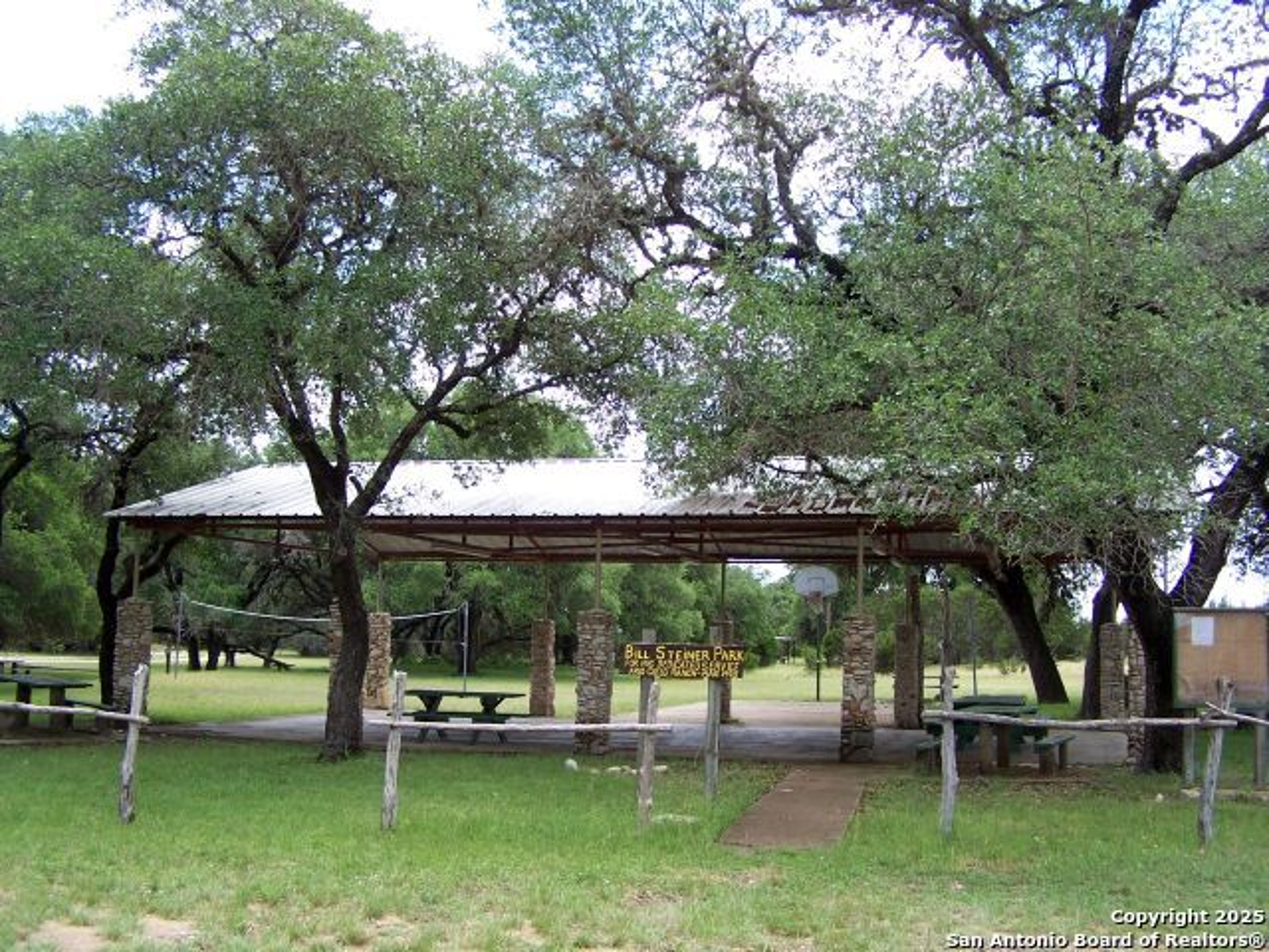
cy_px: 476
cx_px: 634
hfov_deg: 49.0
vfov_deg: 37.7
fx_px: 1393
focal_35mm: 38
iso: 80
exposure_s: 1/350
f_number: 2.8
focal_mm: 6.3
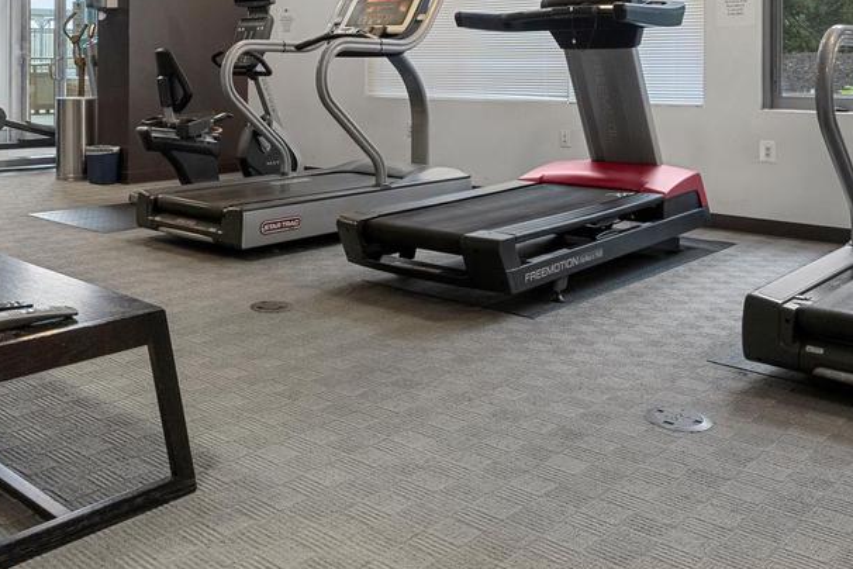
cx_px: 301
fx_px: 900
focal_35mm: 38
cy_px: 63
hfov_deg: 50.0
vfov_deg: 33.3
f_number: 8
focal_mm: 16
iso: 1600
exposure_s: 1/8
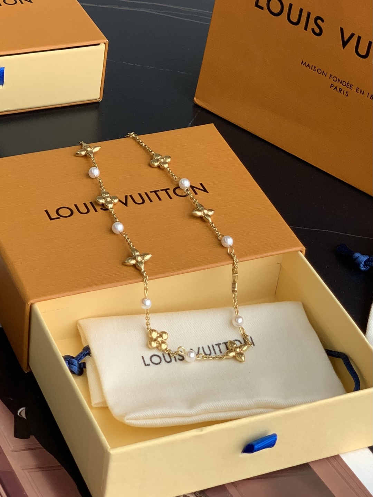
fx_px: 747
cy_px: 248
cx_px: 186
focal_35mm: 52
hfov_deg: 28.0
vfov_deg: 36.8
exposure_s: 1/201
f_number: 2.4
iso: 16
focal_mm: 6
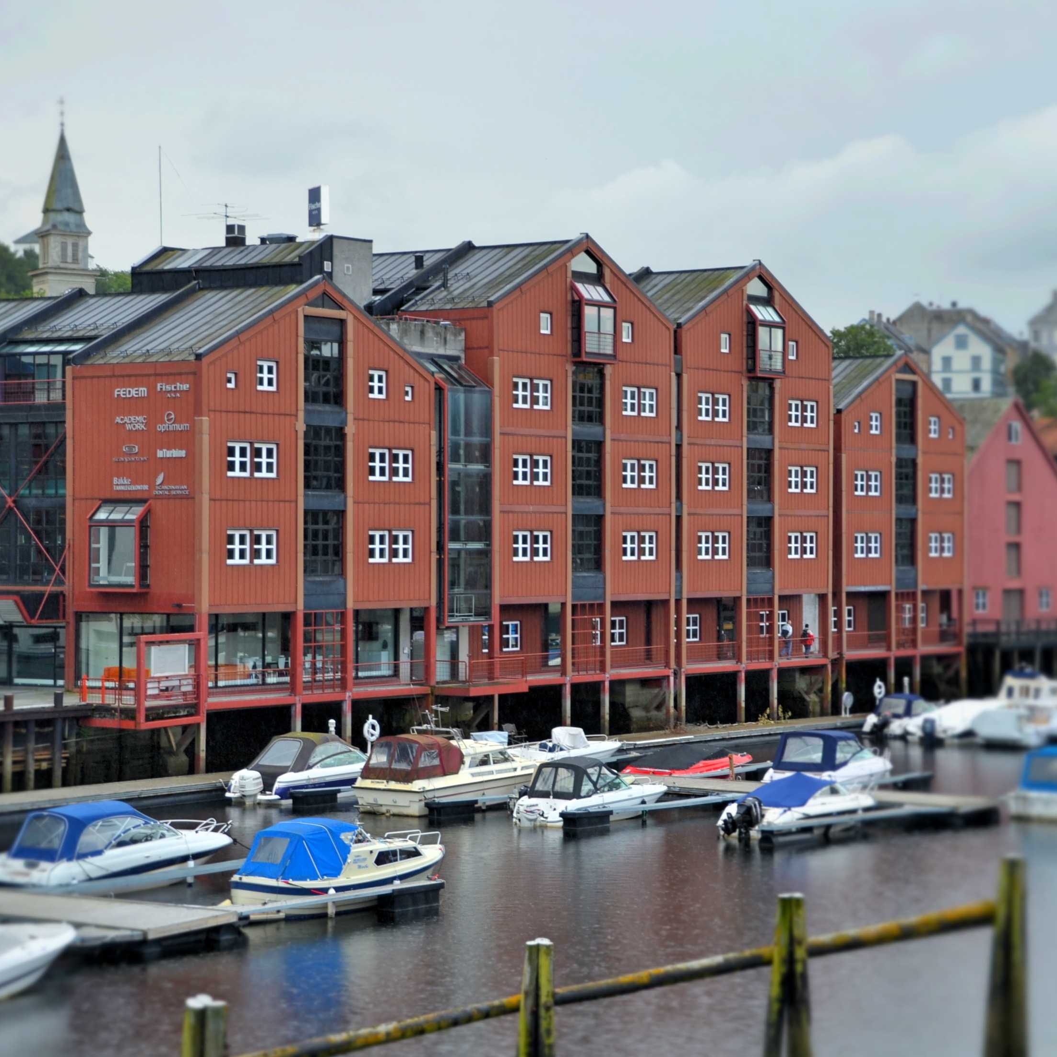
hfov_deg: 22.7
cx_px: 621
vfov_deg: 22.8
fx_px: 2626
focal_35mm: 76
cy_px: 506
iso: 100
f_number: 6.3
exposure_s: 1/160
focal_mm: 38
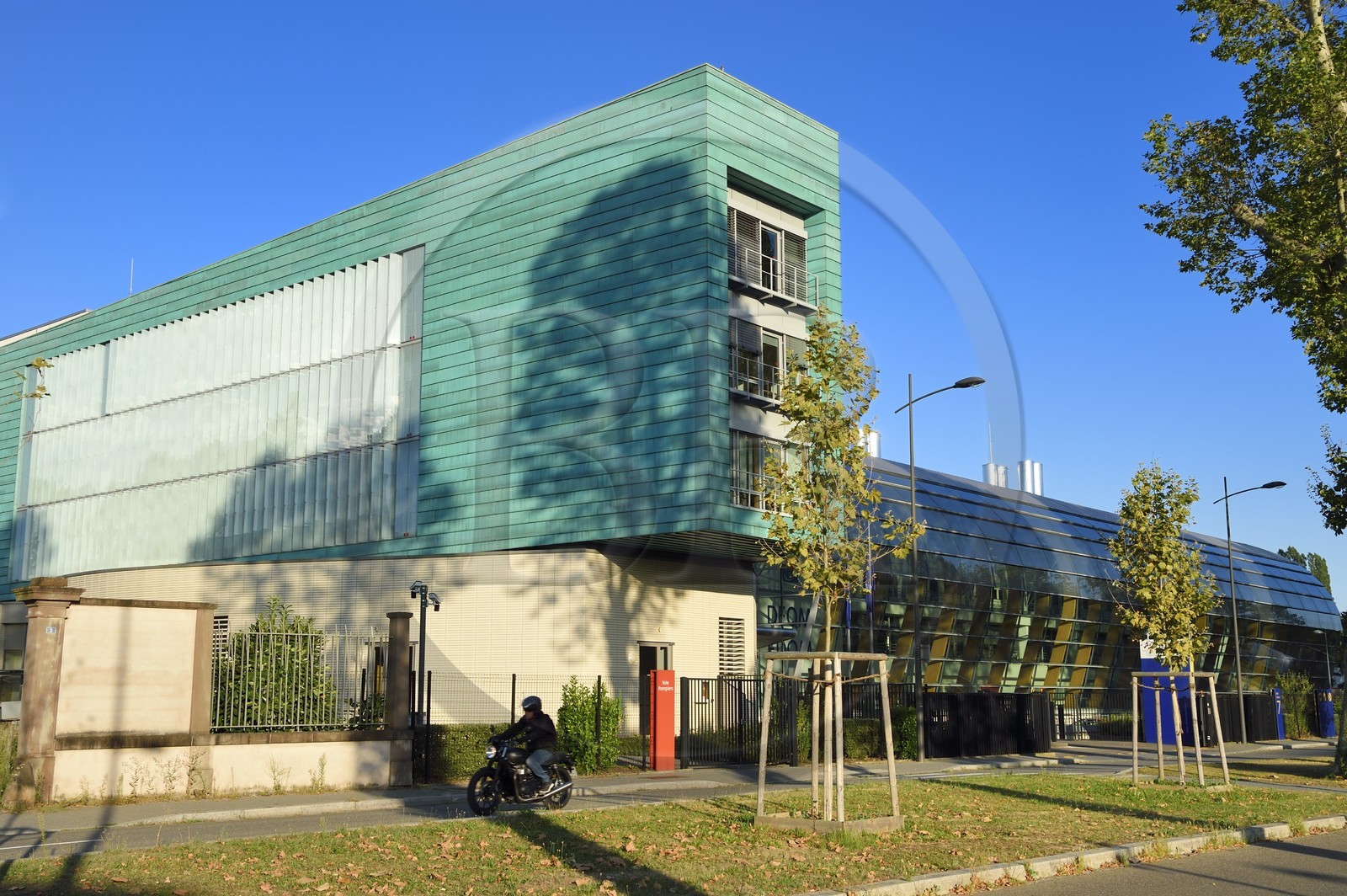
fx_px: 1421
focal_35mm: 38
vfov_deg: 35.0
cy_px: 448
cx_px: 674
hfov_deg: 50.7
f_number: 10
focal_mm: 38
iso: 200
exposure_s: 1/250
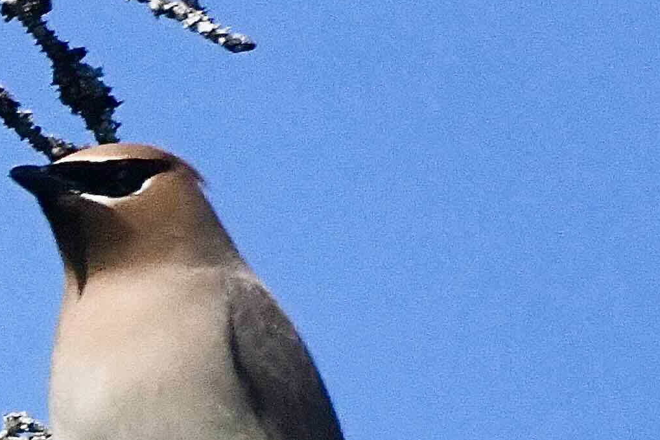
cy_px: 886
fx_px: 50310
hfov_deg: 0.8
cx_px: -838
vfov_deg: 0.5
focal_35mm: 2744
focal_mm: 600
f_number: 25
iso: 5000
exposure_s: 1/1600
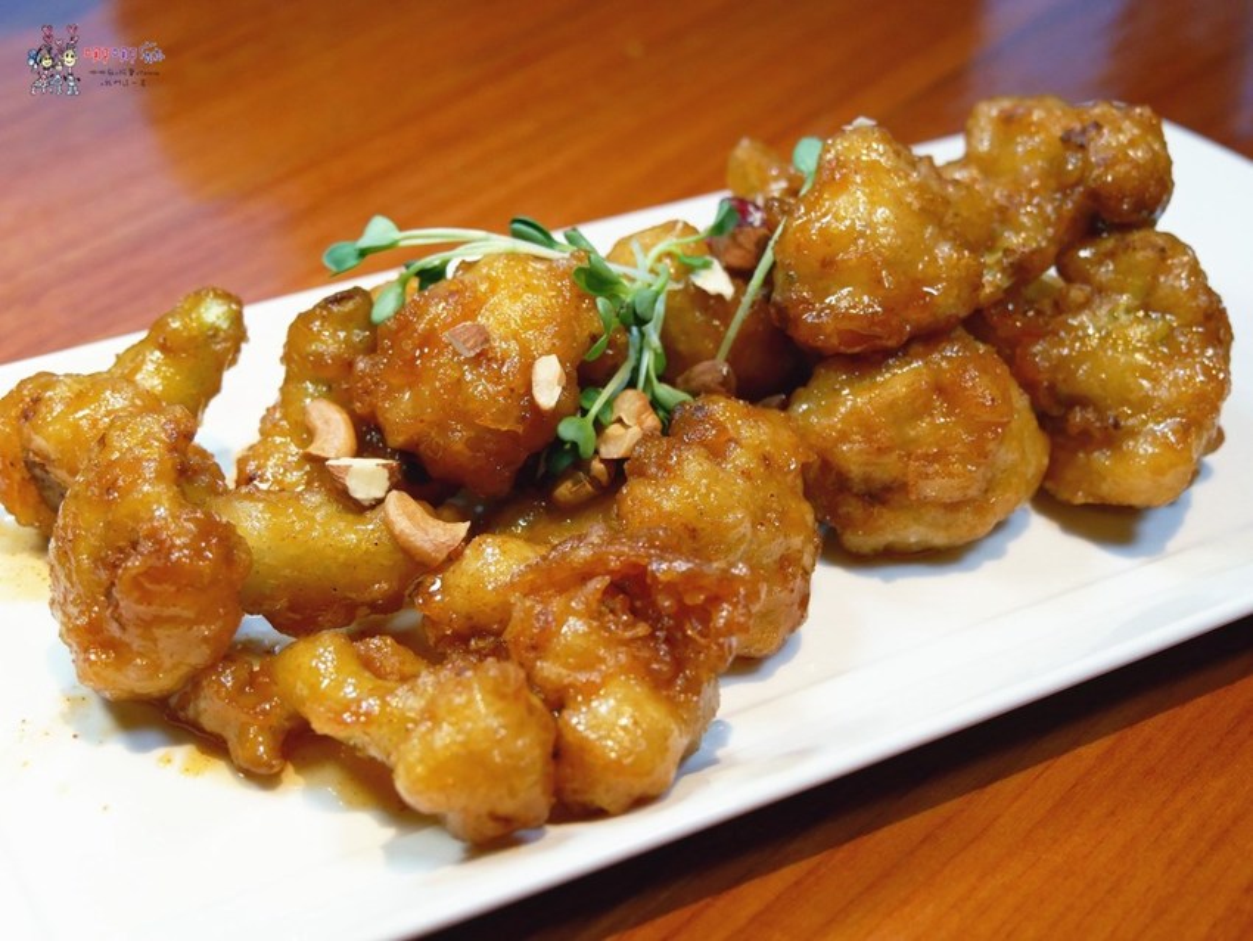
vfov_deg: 26.1
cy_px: 470
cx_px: 626
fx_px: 2028
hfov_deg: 34.3
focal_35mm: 56
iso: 1000
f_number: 4.3
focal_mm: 28
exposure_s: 1/250
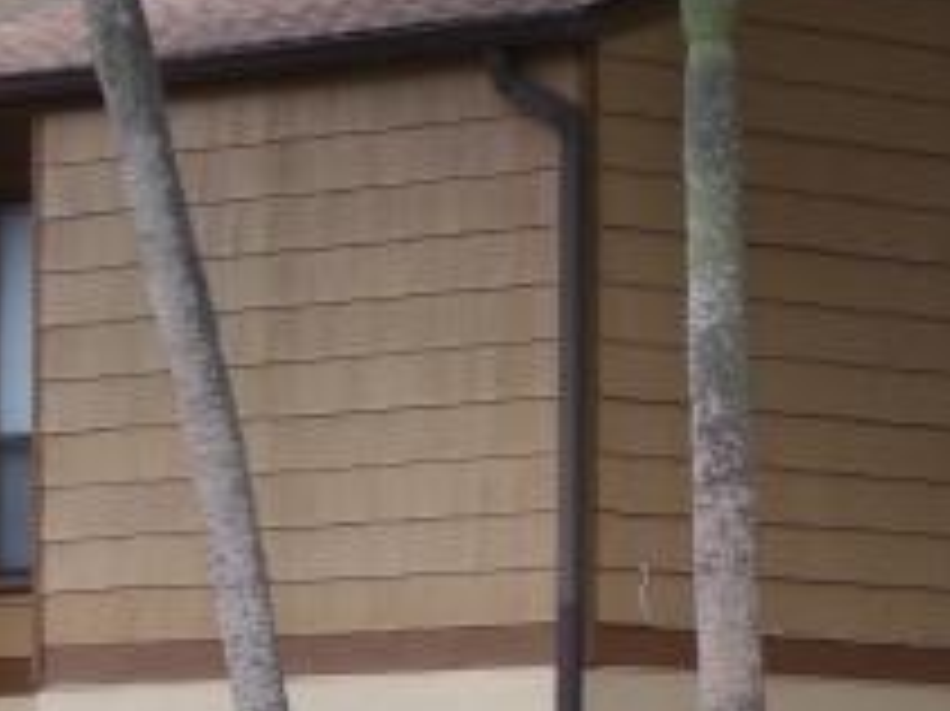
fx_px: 7707
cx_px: 648
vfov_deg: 5.3
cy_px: 774
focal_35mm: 281
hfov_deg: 7.0
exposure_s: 1/125
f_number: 4.6
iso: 80
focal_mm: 16.8
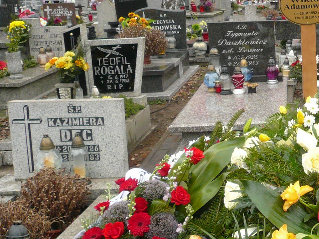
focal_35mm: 64
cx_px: 332
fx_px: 590
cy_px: 107
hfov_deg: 28.1
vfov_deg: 22.9
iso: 100
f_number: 2.8
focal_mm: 4.6
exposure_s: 1/50
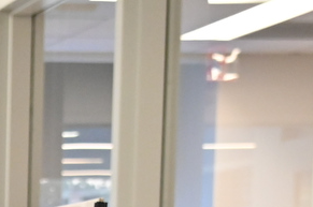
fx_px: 1667
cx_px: -267
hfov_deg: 10.1
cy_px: 625
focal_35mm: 192
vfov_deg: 6.5
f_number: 5
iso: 2500
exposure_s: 1/125
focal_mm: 31
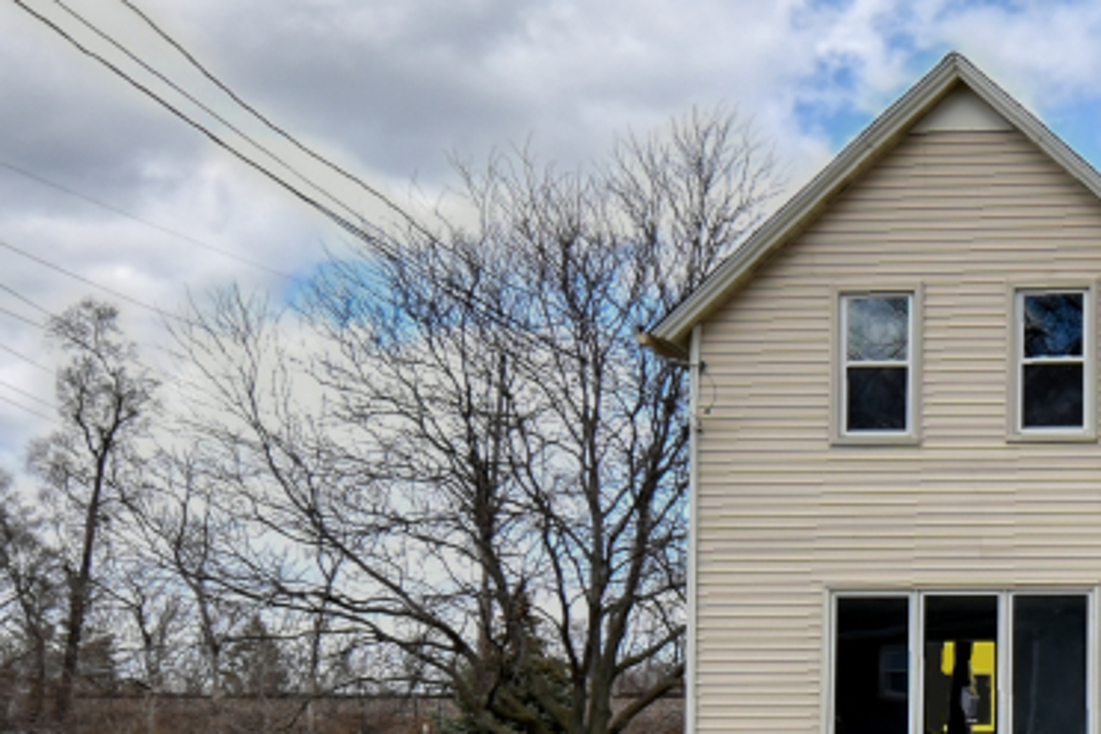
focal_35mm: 75
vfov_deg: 18.0
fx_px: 2296
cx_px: 1308
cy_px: 604
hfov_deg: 24.5
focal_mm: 11.5
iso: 100
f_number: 5
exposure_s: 1/800
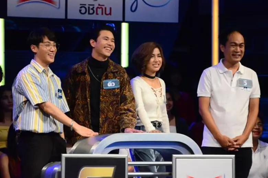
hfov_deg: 7.2
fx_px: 2116
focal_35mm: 285
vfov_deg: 4.8
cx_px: 134
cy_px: 89
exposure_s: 1/250
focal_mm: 190
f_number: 5.6
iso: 6400
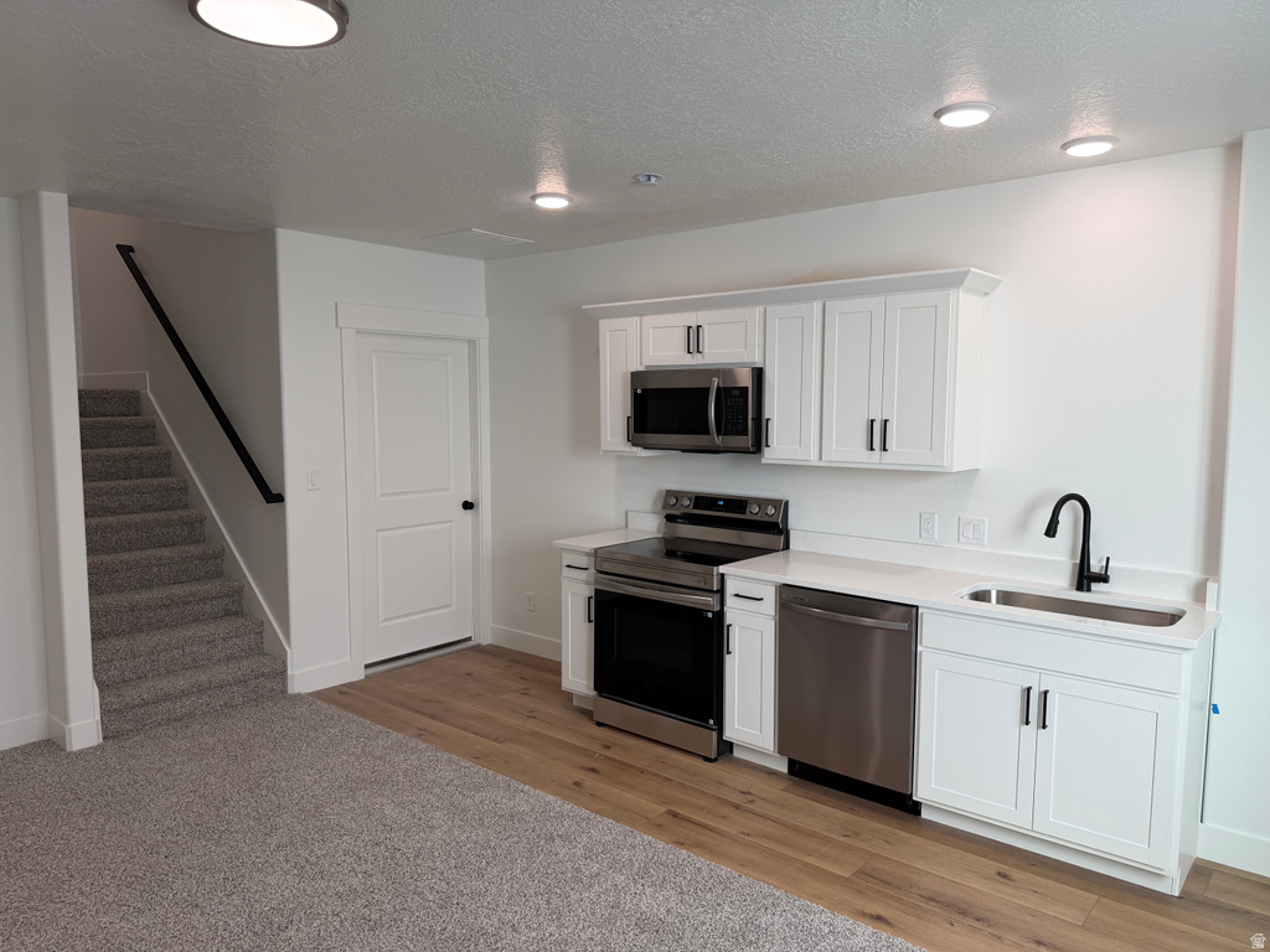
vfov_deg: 56.8
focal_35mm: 24
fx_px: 881
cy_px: 476
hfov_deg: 71.6
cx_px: 635
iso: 64
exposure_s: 1/182
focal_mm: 6.76
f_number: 1.78
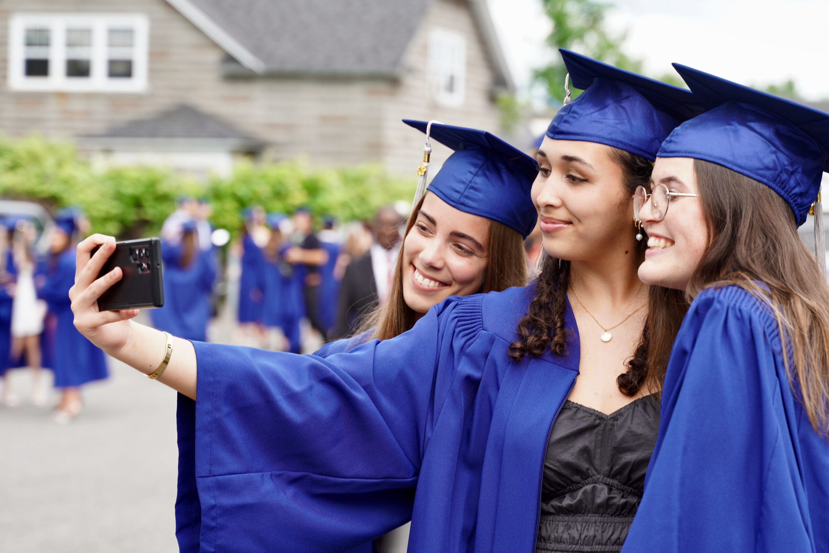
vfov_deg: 12.2
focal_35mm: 112
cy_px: 276
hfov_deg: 18.2
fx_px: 2591
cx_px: 414
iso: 100
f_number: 4
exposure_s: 1/50
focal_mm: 75
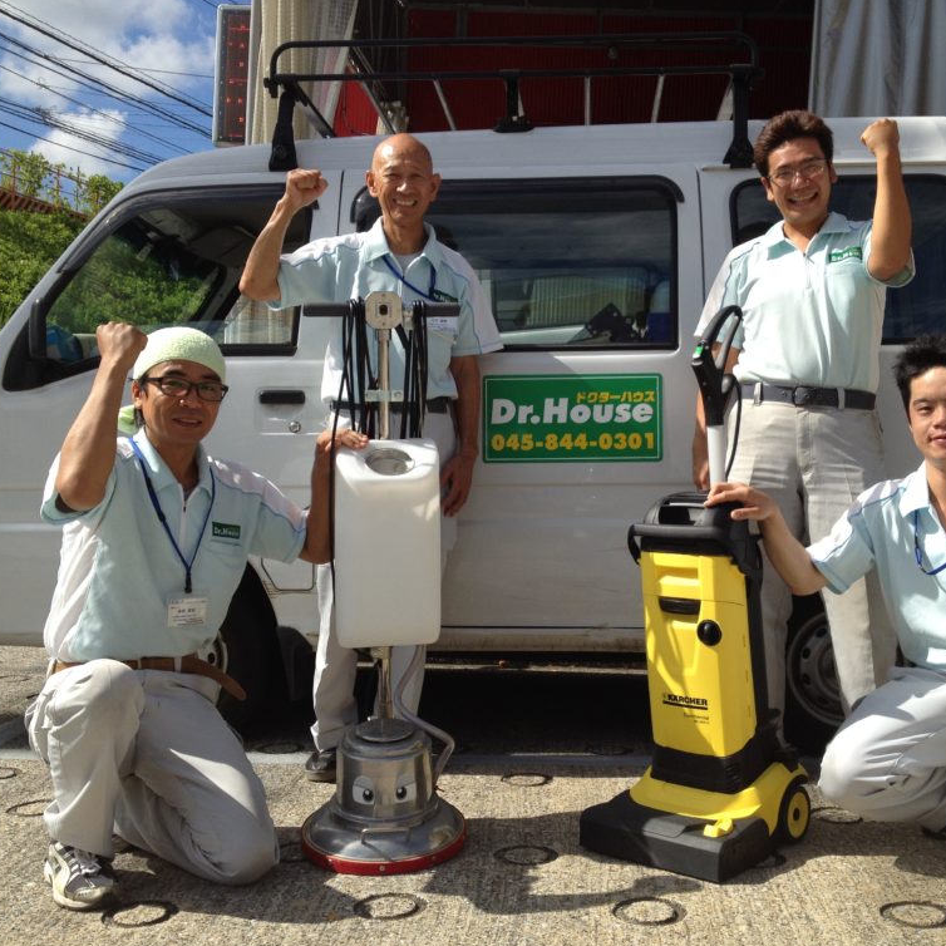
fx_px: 1299
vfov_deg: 40.0
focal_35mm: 42
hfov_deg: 40.0
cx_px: 523
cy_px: 478
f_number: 2.4
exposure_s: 1/1672
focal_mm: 4.28
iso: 64
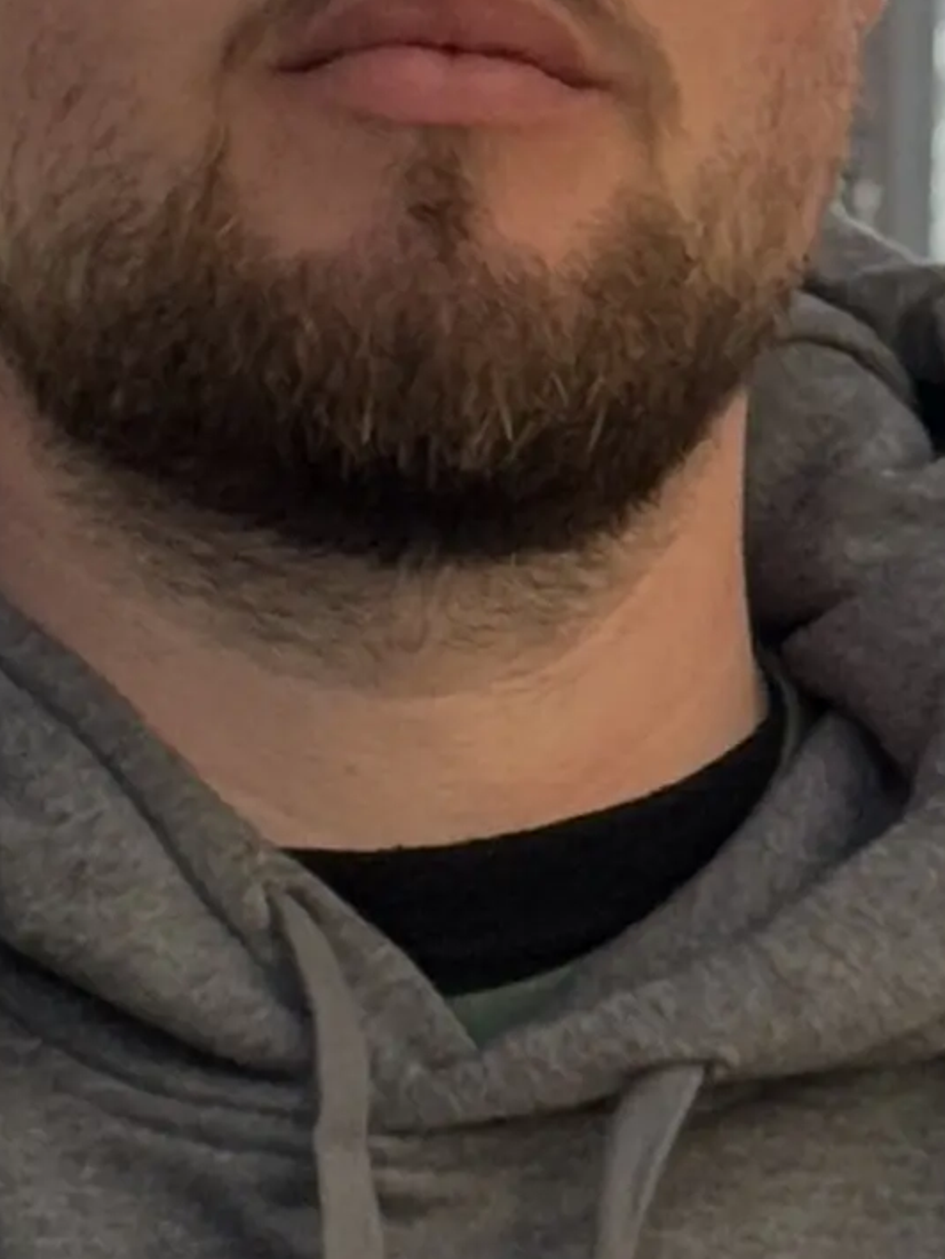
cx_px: 304
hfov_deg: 5.4
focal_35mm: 273
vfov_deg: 7.3
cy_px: 432
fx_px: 9934
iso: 200
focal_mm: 6.76
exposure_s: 1/33
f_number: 1.78
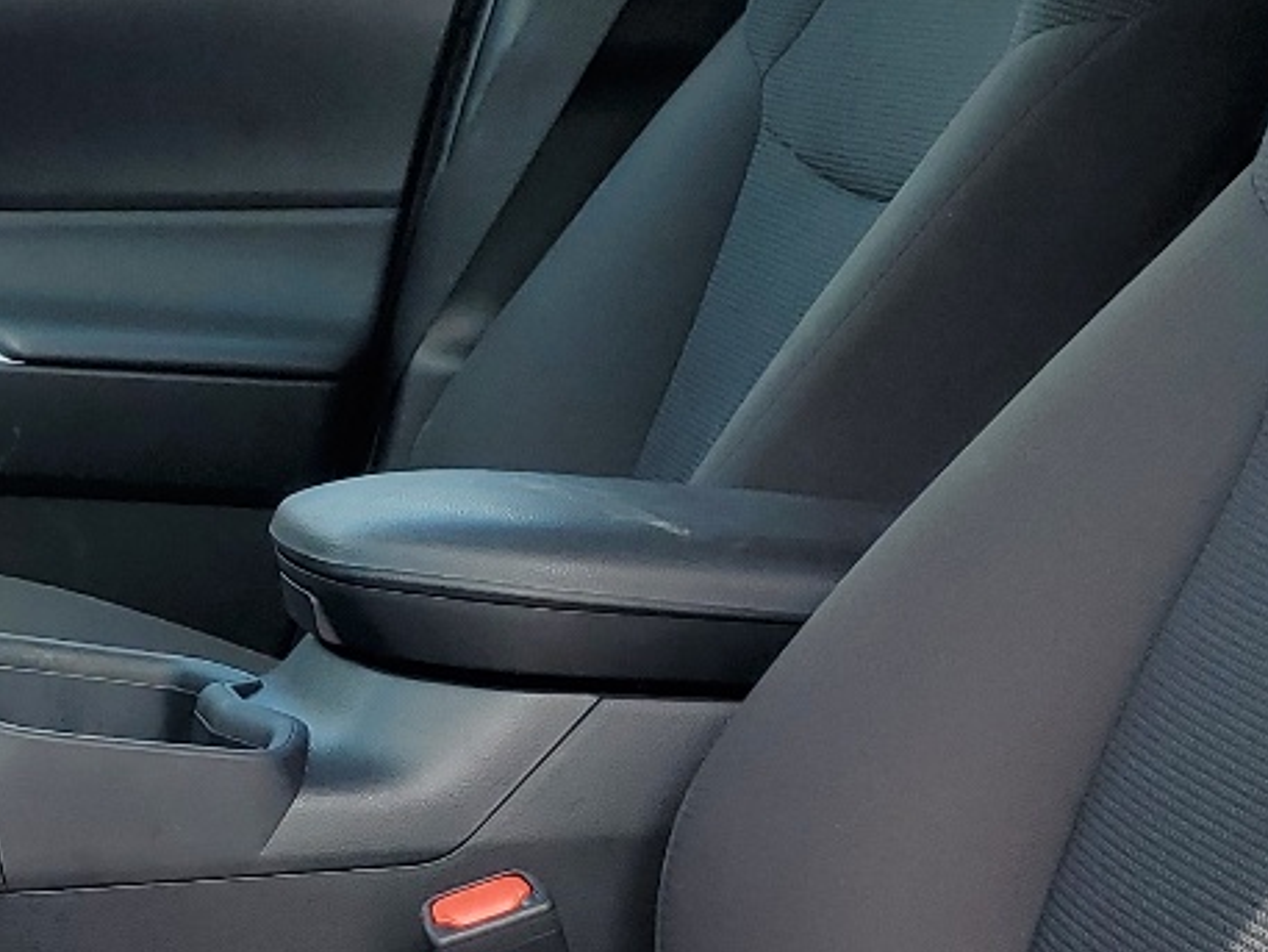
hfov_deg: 21.1
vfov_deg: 16.2
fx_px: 3334
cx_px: 144
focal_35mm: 91
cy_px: 622
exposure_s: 1/769
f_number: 1.5
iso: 50
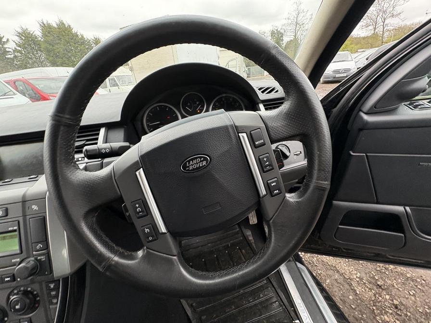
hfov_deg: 102.1
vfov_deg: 85.7
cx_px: 216
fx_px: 174
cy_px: 162
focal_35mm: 14
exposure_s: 1/99
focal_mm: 2.22
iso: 160
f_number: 2.2
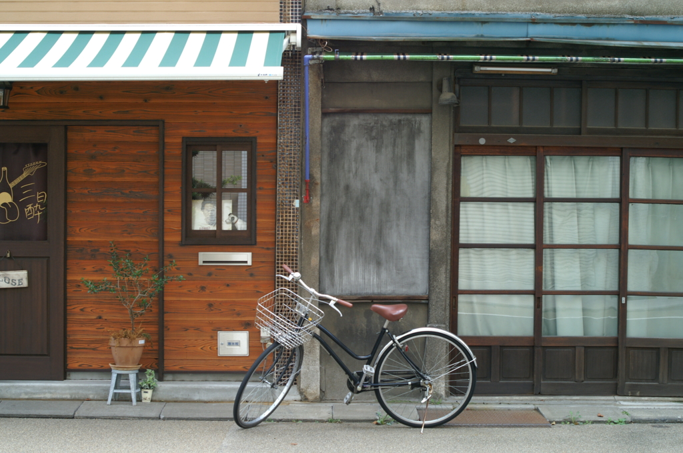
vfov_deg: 22.5
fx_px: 1136
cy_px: 226
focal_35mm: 60
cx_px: 342
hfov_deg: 33.5
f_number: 7.1
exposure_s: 1/50
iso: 200
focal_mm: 40
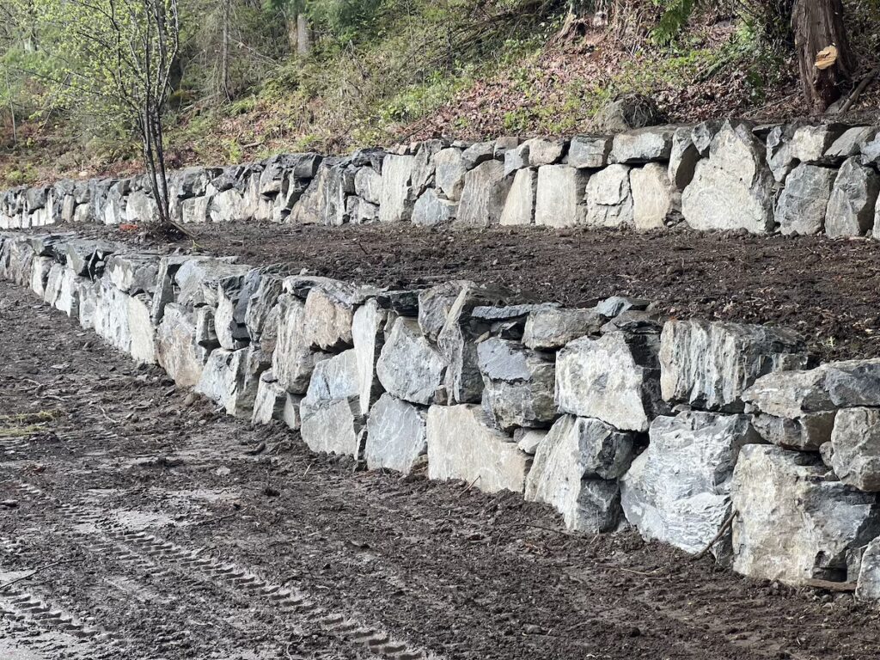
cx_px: 440
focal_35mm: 77
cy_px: 330
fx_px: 1957
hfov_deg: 25.3
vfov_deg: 19.1
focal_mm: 9
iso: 100
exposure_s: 1/99
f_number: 2.8
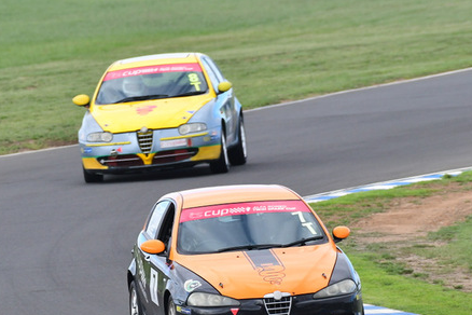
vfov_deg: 1.1
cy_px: 201
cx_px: 131
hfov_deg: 1.7
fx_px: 15811
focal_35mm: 1206
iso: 640
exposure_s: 1/640
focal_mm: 440
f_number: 7.1
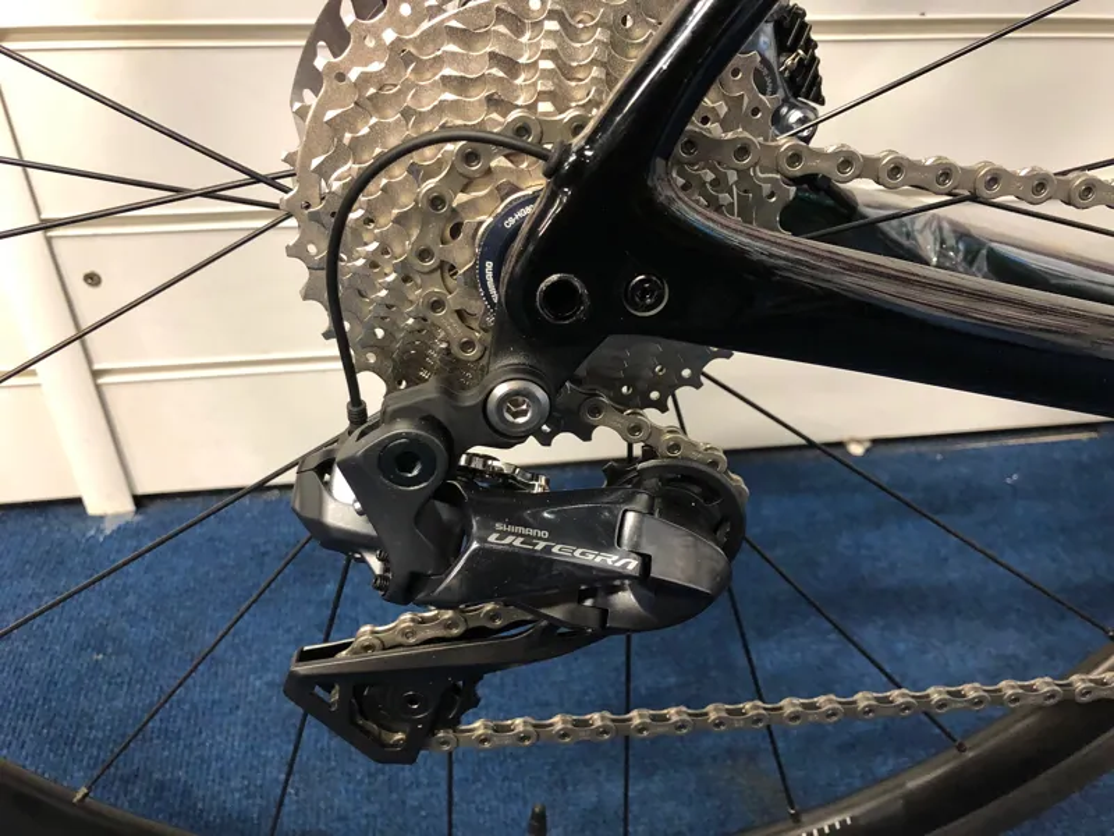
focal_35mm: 28
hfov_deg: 63.4
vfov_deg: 49.7
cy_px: 418
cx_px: 557
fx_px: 901
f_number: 1.8
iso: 100
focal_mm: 4
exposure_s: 1/13
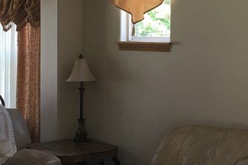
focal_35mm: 81
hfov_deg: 25.0
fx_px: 558
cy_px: 77
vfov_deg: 16.9
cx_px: 92
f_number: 2.2
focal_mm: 4.15
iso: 25
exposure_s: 1/30
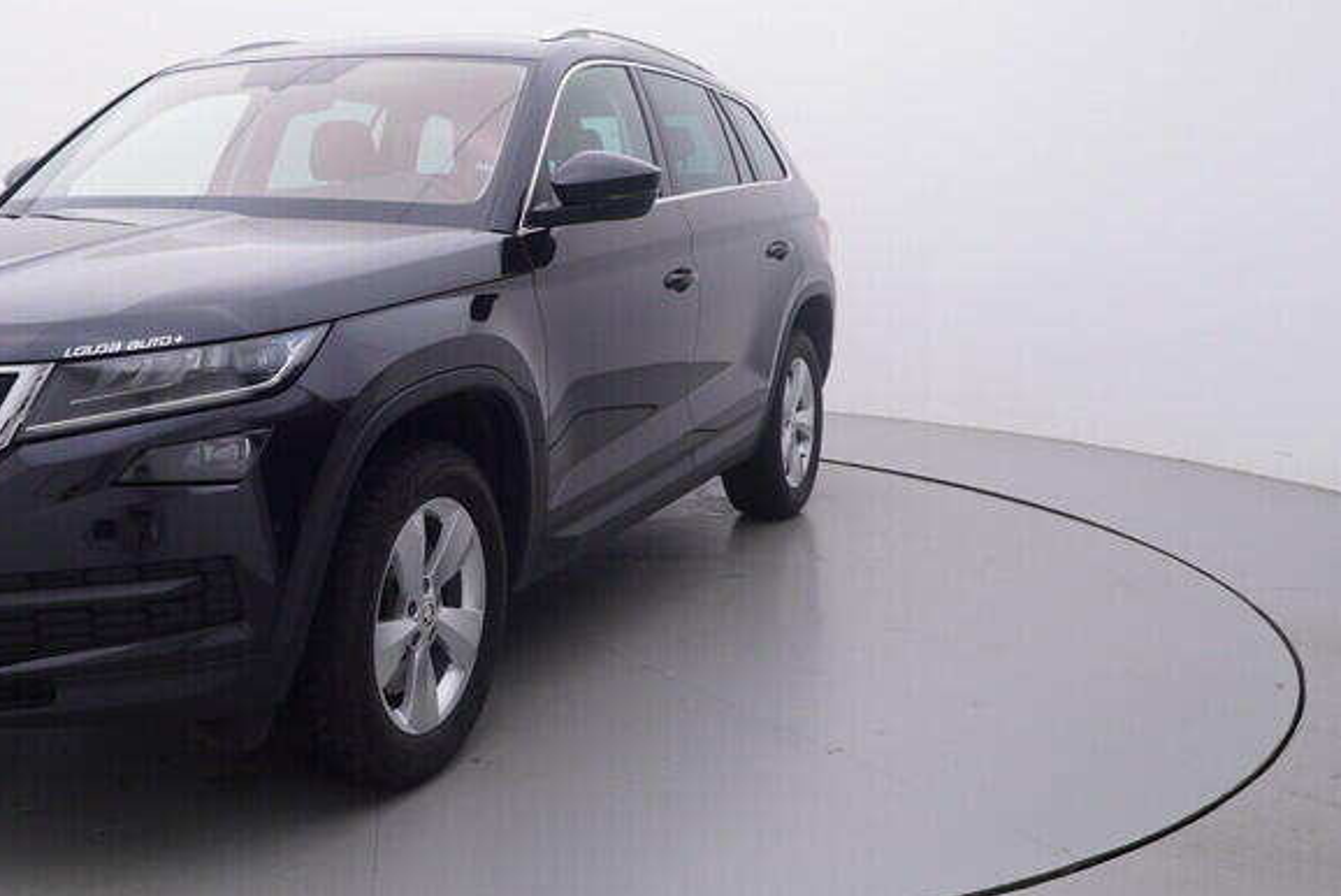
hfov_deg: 47.2
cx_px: 383
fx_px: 1486
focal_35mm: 40
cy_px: 360
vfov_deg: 33.4
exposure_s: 1/80
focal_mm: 15
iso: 200
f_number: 5
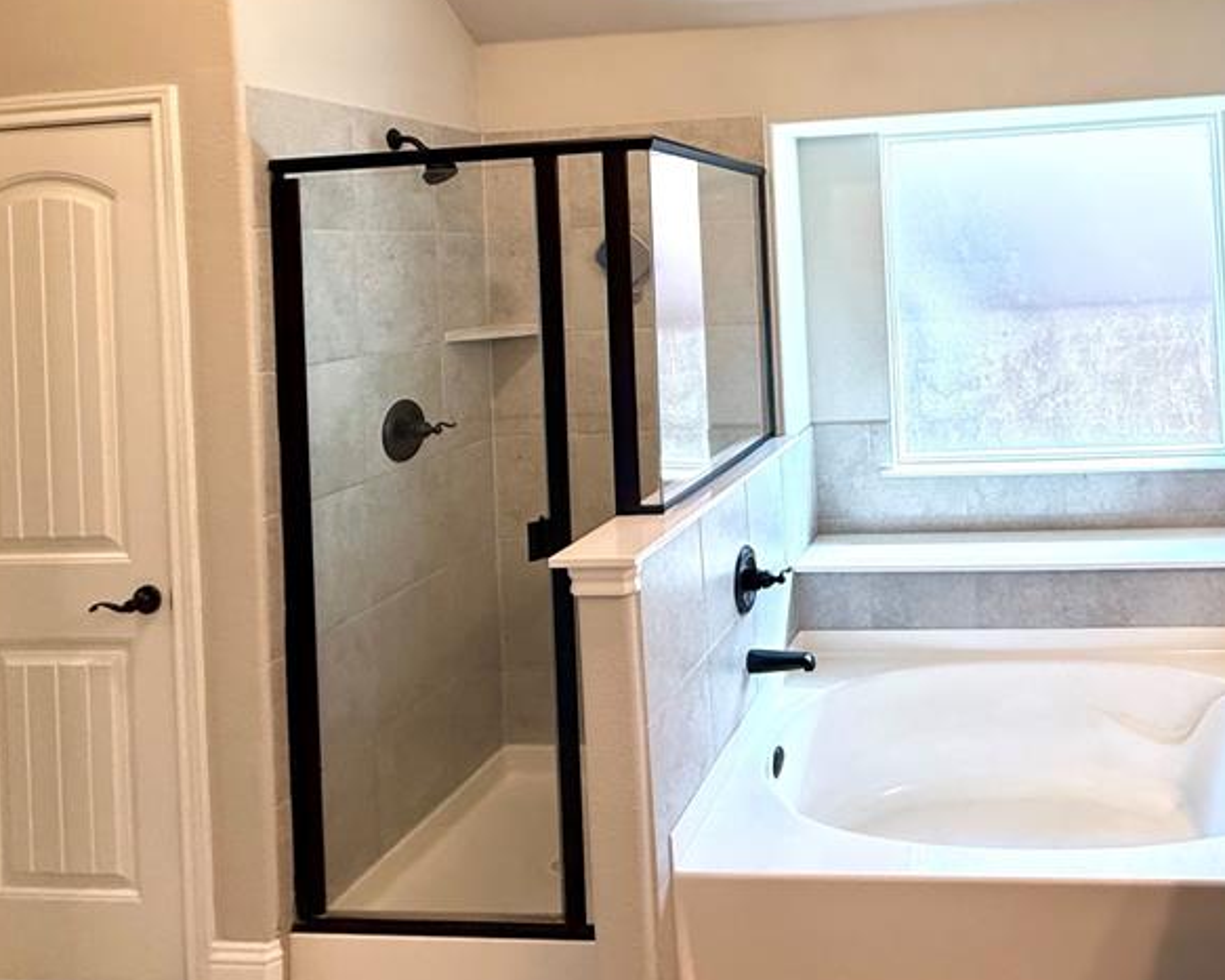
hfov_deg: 65.0
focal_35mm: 24
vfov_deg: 55.8
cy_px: 240
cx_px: 952
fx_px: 870
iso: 500
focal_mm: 2.22
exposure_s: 1/120
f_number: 2.2
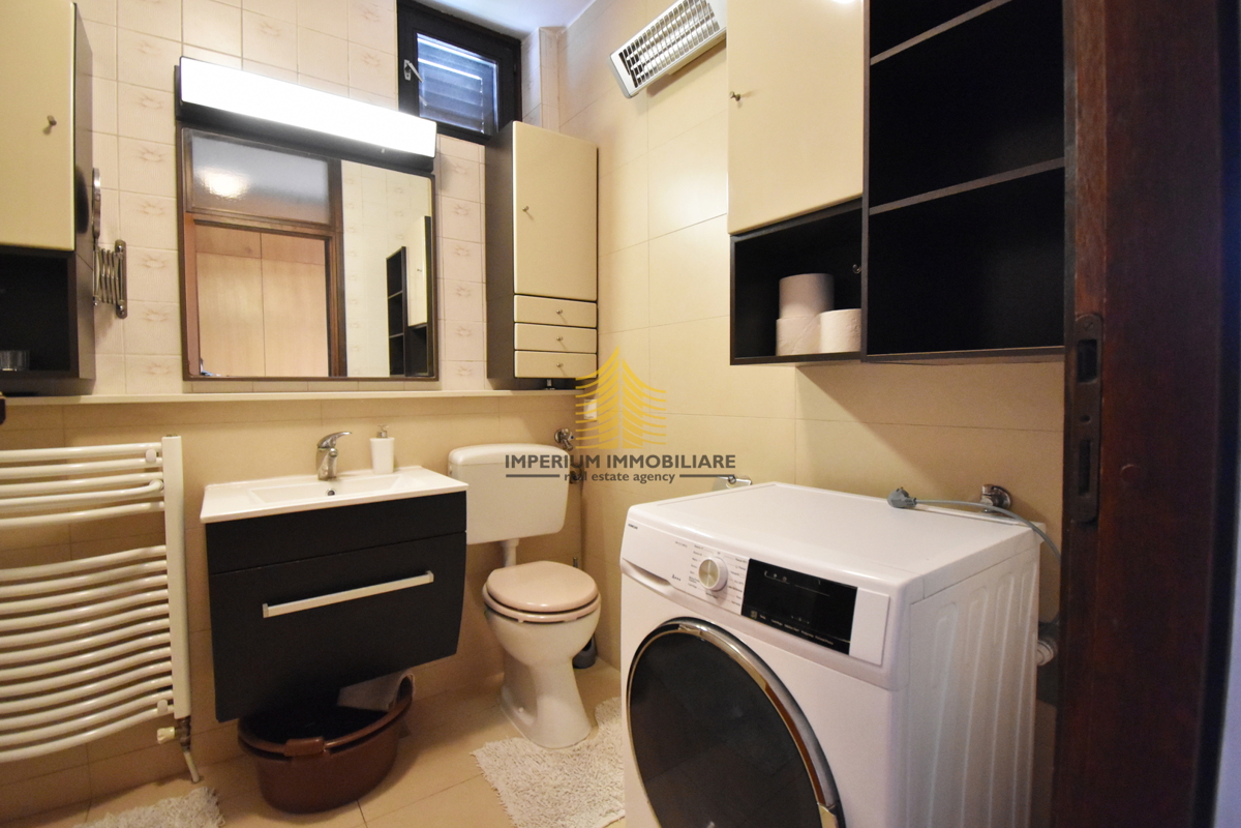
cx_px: 620
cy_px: 414
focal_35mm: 15
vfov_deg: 77.3
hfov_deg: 100.4
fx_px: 517
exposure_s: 1/30
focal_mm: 10
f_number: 4.5
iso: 4000
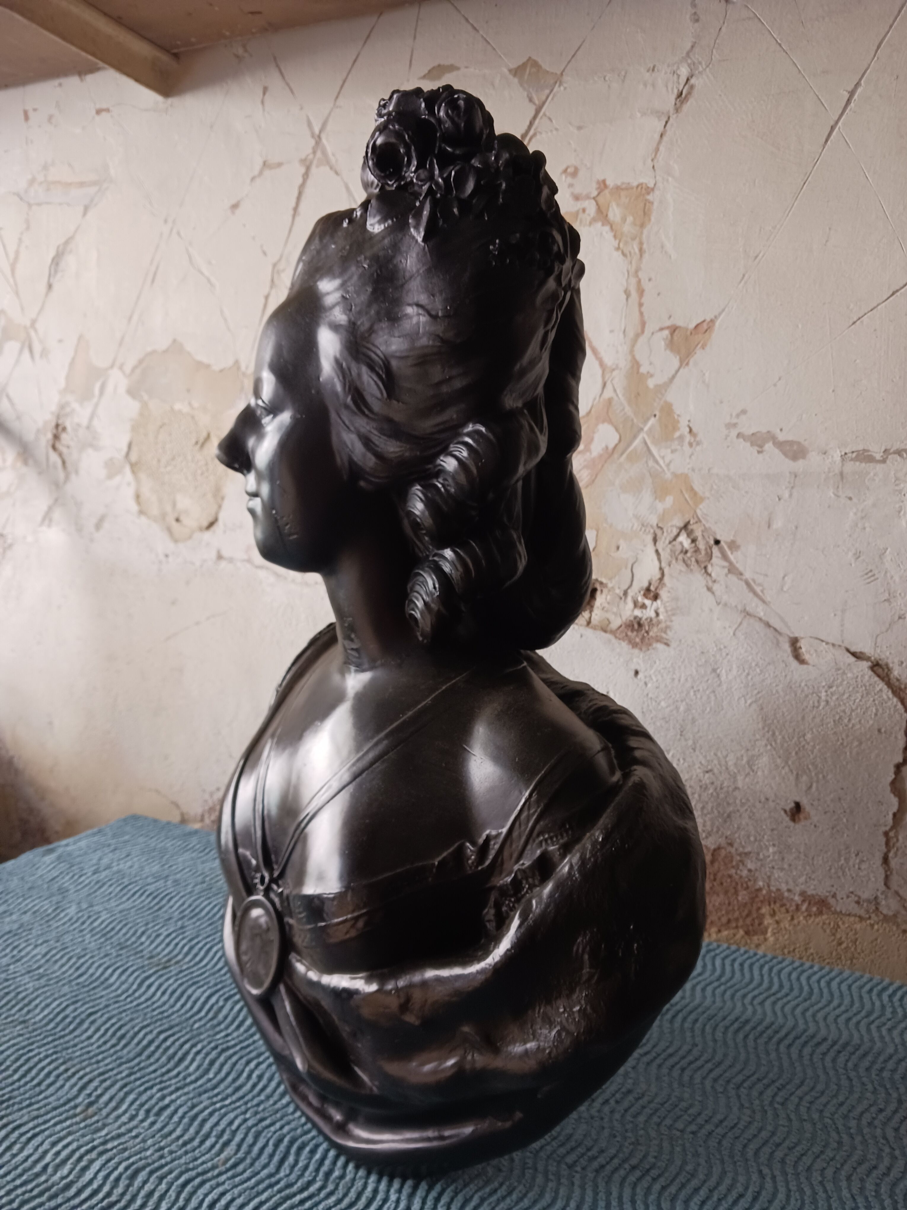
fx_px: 943
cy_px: 605
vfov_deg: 65.3
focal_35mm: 27
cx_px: 454
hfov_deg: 51.4
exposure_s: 1/50
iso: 200
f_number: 1.8
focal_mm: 4
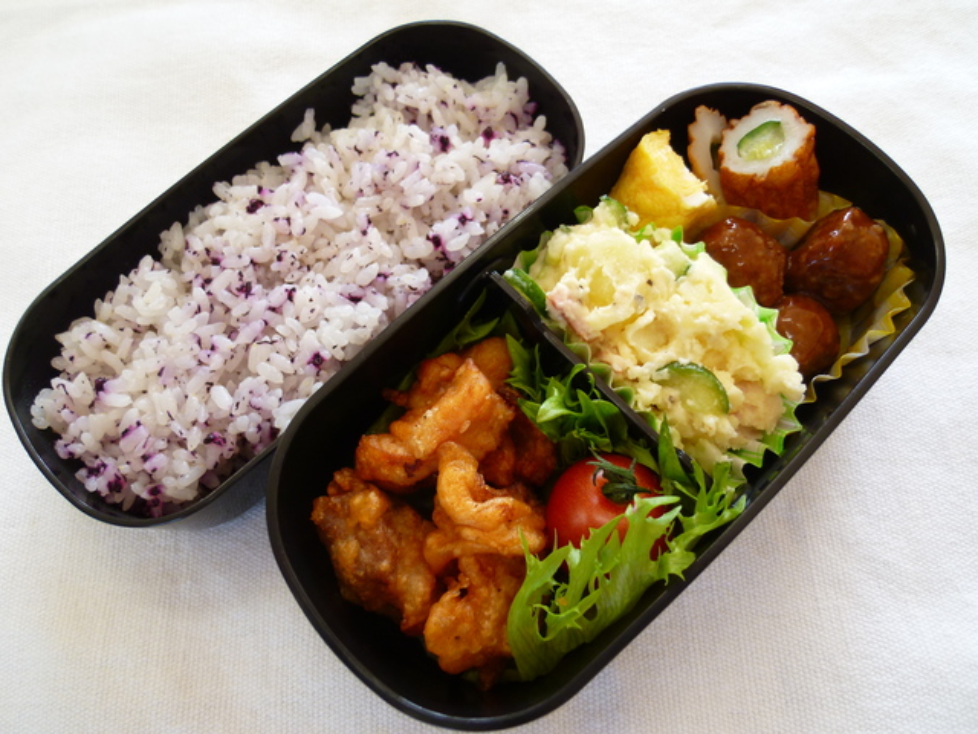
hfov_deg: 71.6
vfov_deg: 56.8
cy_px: 367
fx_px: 678
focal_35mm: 24
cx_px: 489
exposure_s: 1/60
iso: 100
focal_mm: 4.3
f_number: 2.2
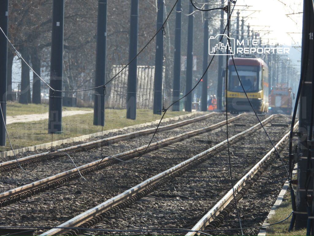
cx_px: 157
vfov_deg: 2.5
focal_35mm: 600
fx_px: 5443
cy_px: 118
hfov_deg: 3.3
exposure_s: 1/320
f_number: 5
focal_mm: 108
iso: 100
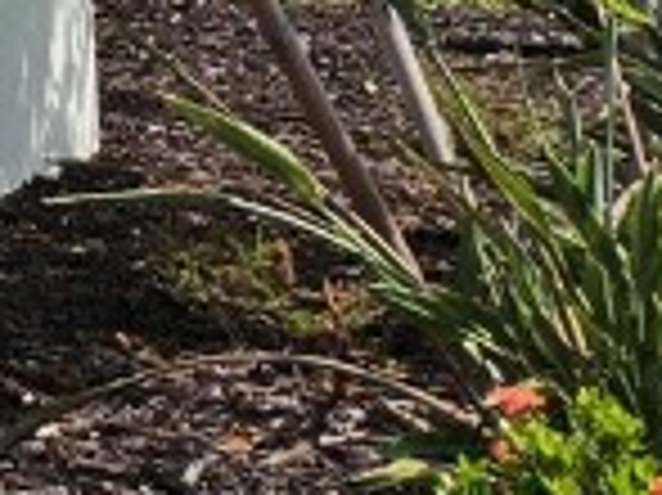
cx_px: -1585
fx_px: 3057
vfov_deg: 8.3
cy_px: -792
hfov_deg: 8.9
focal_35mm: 160
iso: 25
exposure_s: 1/2308
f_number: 1.8
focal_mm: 5.4
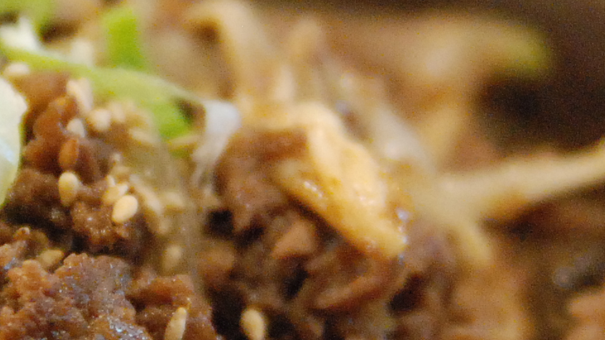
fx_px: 3882
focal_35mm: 242
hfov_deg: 8.9
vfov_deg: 5.0
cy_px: 179
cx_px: 164
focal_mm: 38
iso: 1600
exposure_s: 1/60
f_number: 2.8
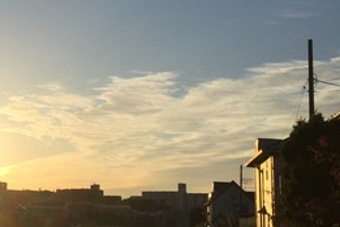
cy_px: 116
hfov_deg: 25.0
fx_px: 699
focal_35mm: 74
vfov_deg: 18.4
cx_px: -55
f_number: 2.2
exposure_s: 1/4405
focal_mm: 4.15
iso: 32
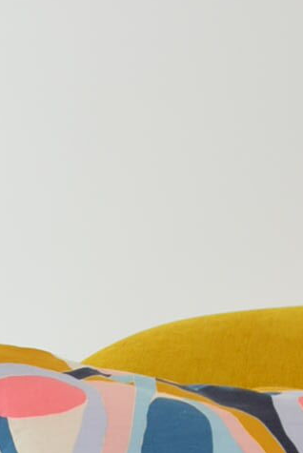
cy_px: 808
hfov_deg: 6.9
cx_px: 242
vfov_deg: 9.8
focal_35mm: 198
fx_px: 2498
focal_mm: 21
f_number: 8
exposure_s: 1/60
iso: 400
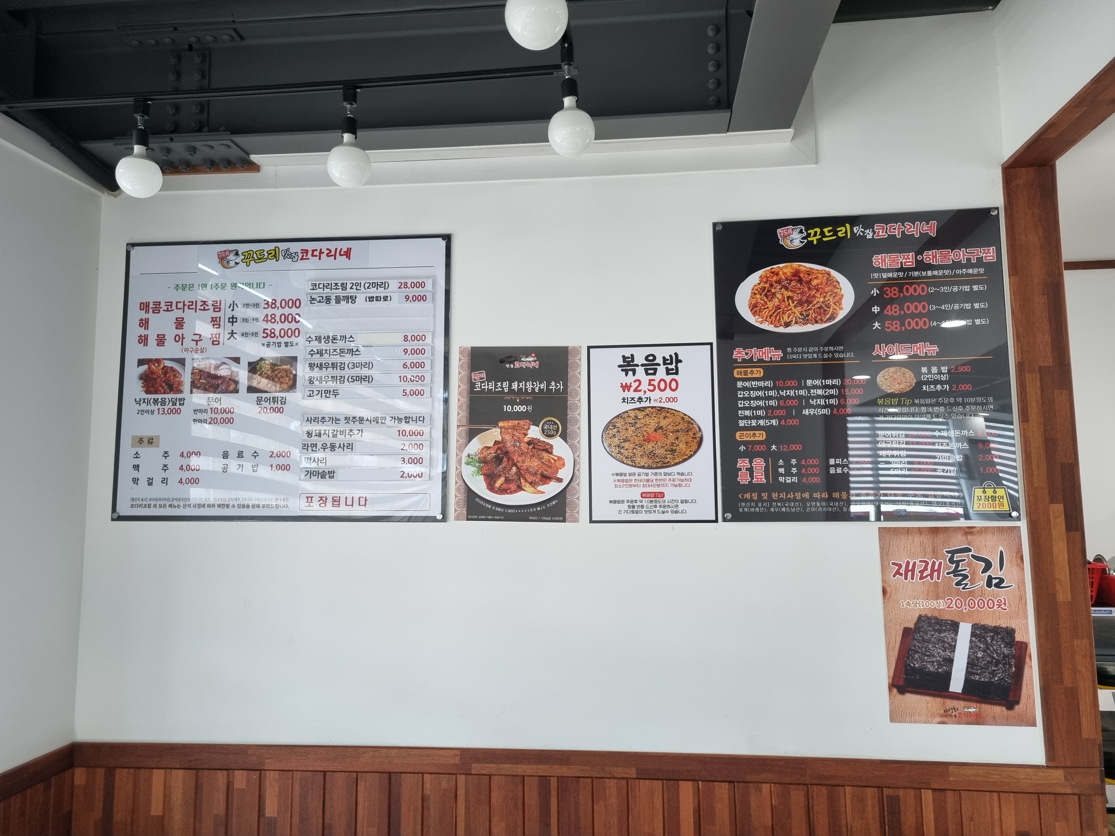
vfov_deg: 53.1
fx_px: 837
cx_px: 558
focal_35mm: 26
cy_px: 418
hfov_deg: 67.3
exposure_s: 1/120
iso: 250
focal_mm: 5.4
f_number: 1.8
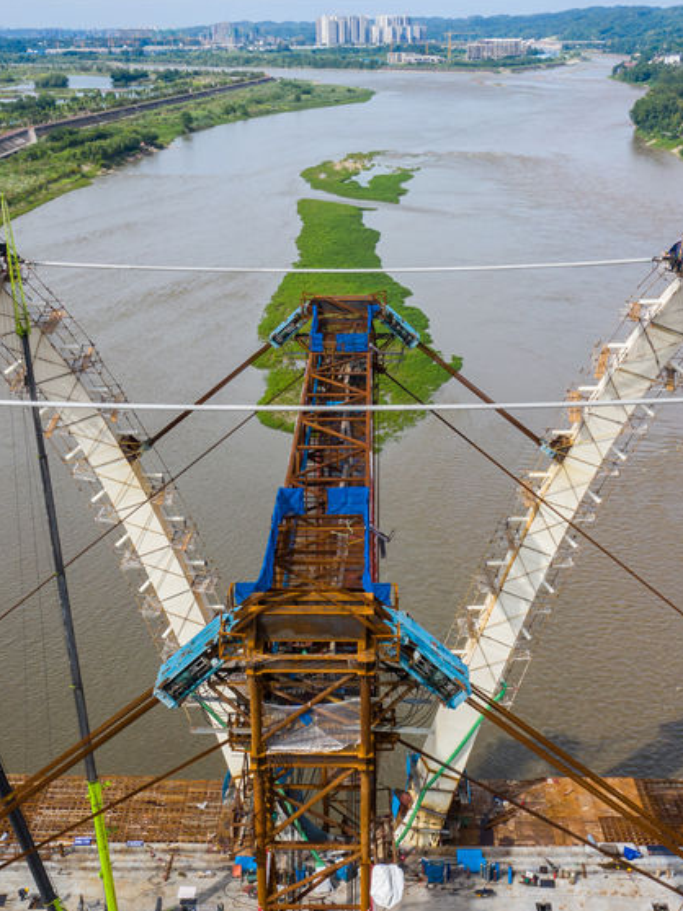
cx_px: 312
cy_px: 457
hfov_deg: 35.1
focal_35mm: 41
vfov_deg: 45.8
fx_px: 1079
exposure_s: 1/500
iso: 100
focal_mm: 10.26
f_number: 5.6
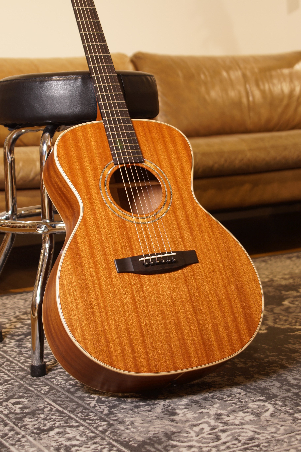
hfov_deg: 20.2
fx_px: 846
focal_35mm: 68
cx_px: 150
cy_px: 226
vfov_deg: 29.9
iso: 100
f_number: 5
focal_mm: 45
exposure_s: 1/10
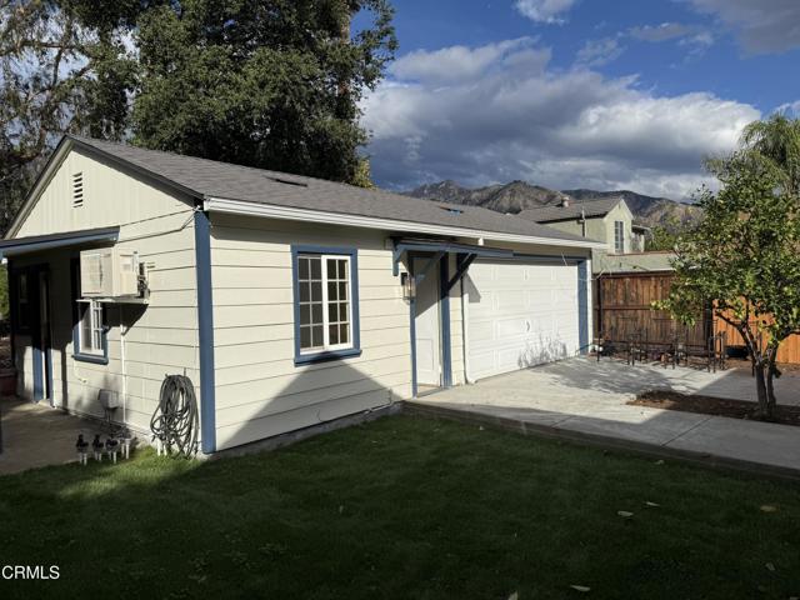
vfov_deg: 56.8
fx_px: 555
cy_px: 300
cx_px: 400
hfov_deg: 71.6
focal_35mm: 24
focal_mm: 6.76
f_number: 1.78
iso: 80
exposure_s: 1/8130
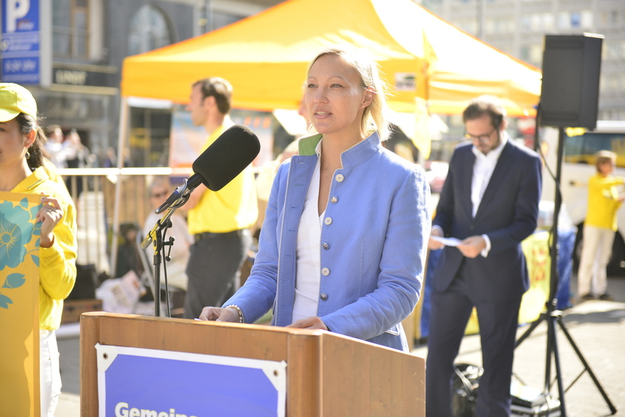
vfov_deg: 19.5
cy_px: 208
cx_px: 312
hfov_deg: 28.8
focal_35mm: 70
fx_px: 1215
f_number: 2.8
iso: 320
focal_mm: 70
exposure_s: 1/250
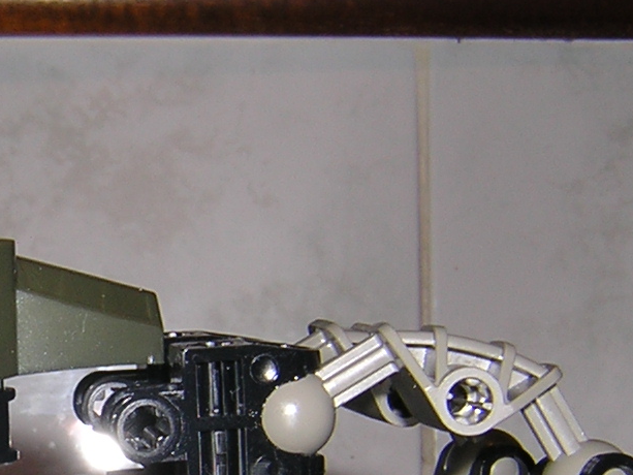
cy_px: 368
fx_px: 1719
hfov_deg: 20.2
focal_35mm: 94
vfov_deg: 15.6
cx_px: -4
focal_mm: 4.7
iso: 100
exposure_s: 1/60.1
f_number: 5.2
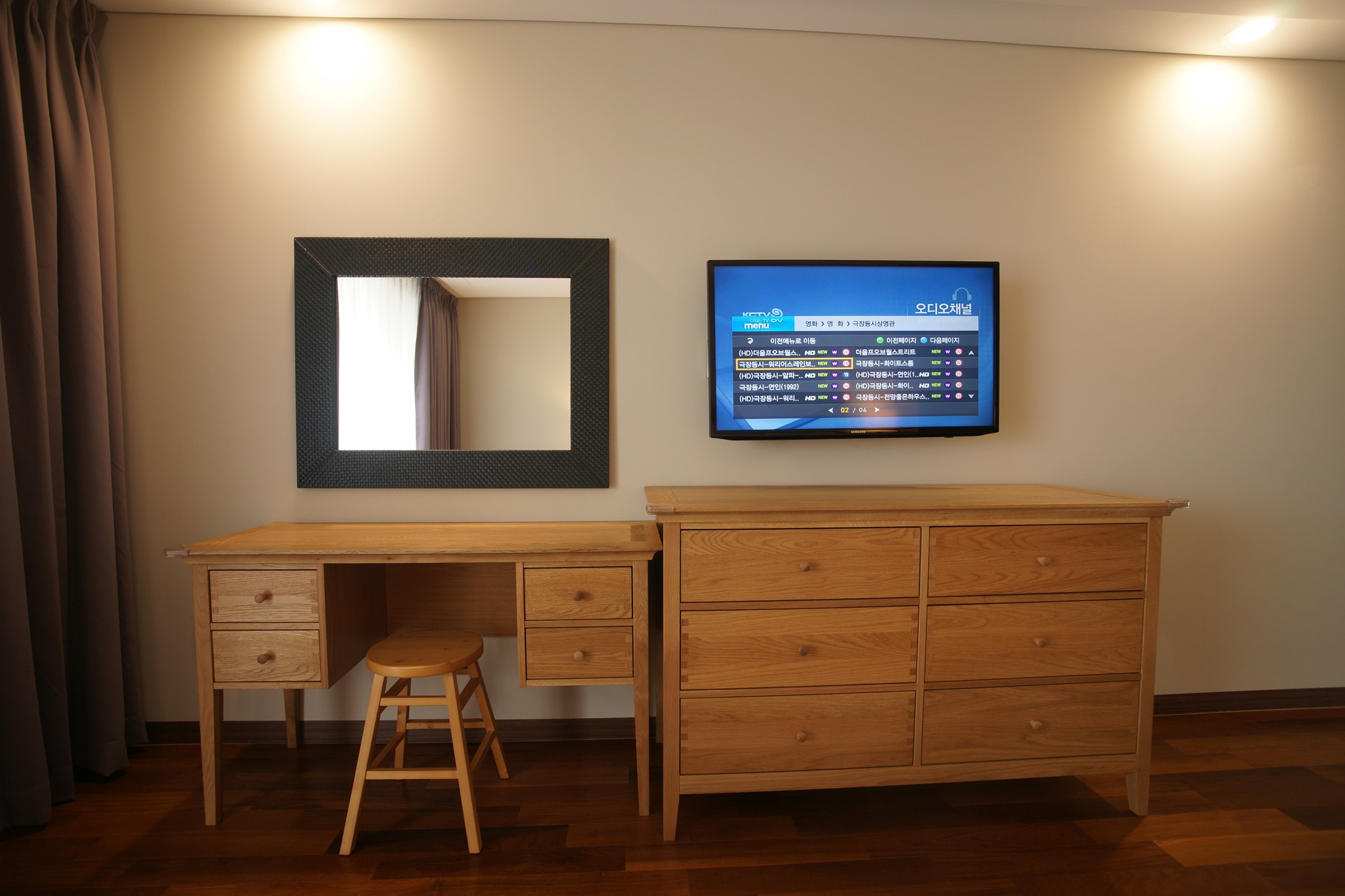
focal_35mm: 16
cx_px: 672
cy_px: 448
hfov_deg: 96.7
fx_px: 598
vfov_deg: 73.7
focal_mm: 16
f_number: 8
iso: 200
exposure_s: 1/5
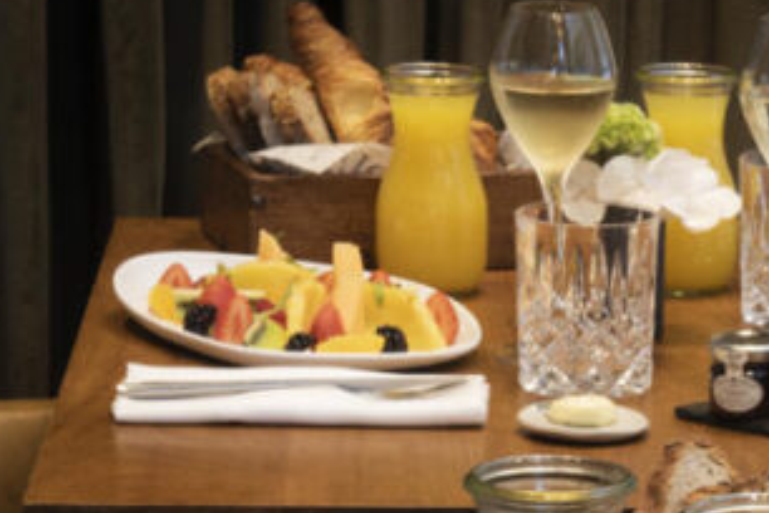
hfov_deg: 10.5
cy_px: 660
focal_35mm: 194
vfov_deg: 7.0
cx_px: 772
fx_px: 4144
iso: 100
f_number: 22
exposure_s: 8
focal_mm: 58
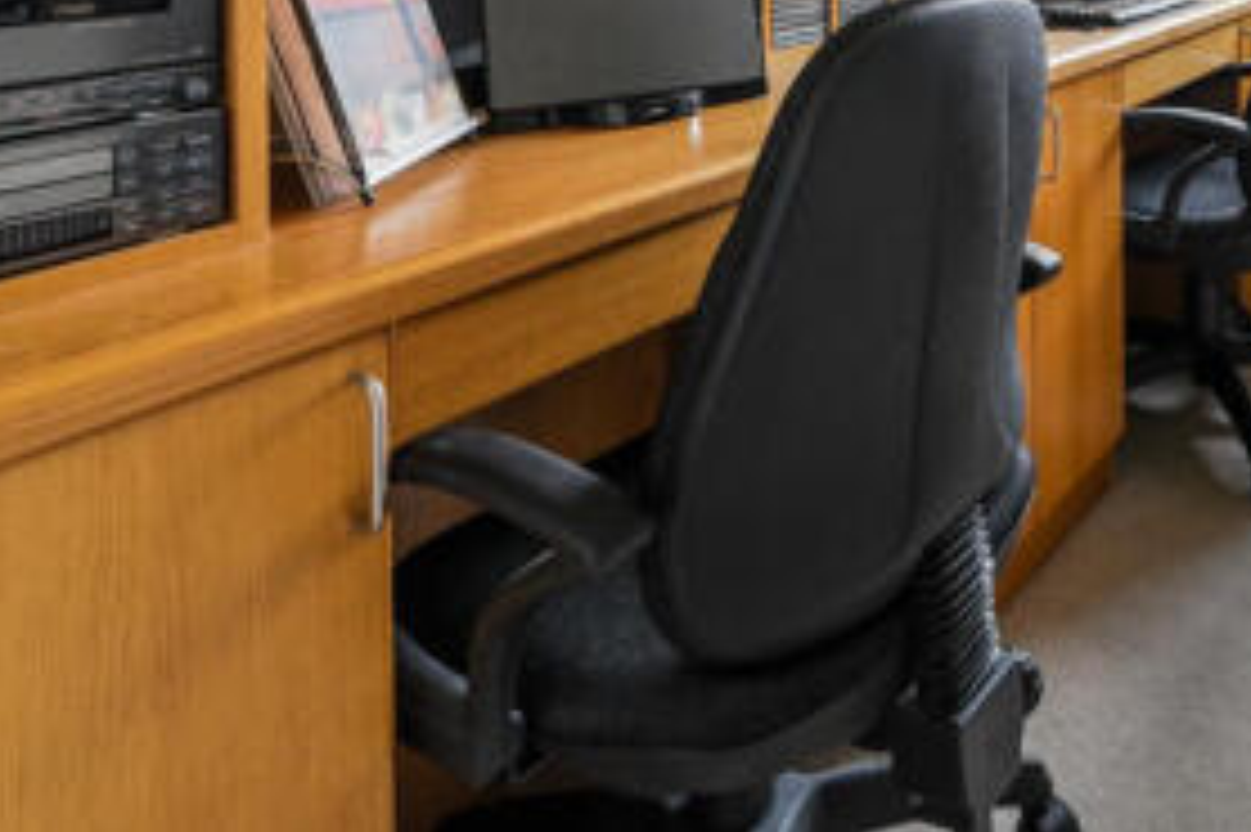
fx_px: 1146
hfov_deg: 51.3
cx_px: 1102
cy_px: -144
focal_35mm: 33
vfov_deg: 33.3
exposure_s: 1/1.67
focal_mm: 14
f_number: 8
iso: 400
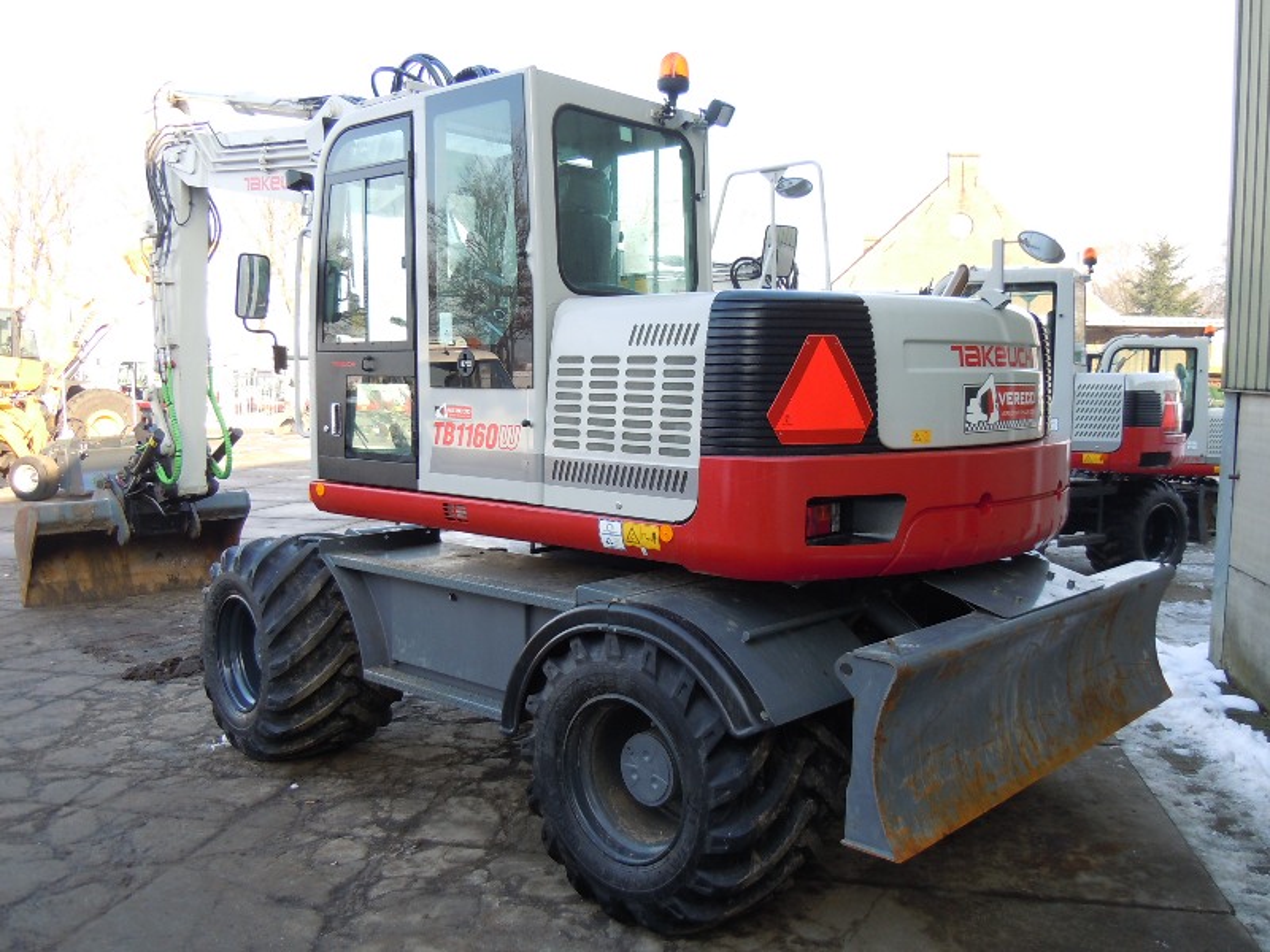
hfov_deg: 60.0
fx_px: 1101
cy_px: 476
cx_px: 635
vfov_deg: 46.8
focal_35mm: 30
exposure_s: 1/100
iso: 100
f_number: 3.5
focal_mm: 5.4
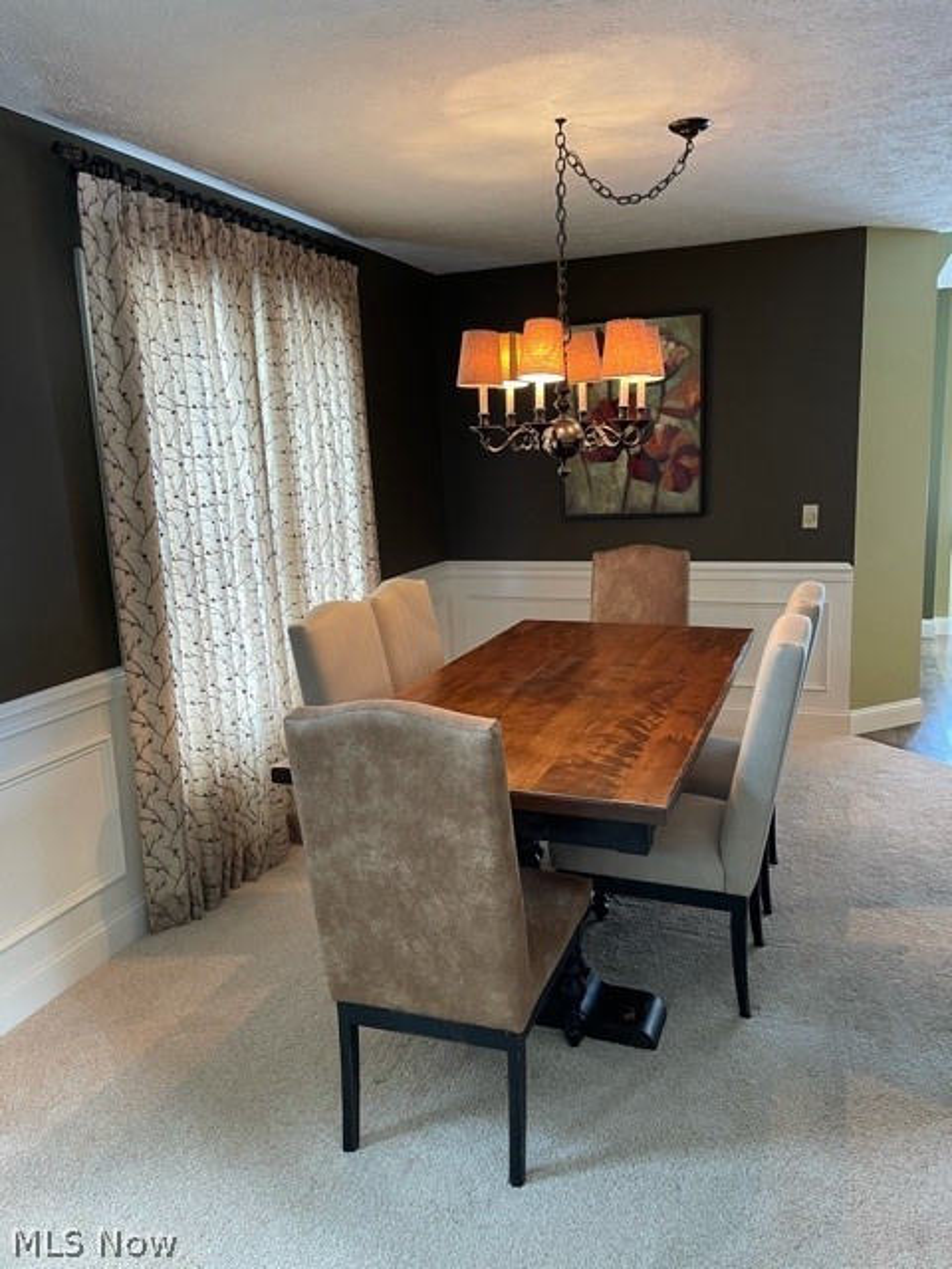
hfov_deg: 53.1
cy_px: 634
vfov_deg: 67.3
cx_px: 476
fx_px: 953
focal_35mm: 26
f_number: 1.6
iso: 160
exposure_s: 1/60
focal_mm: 4.2
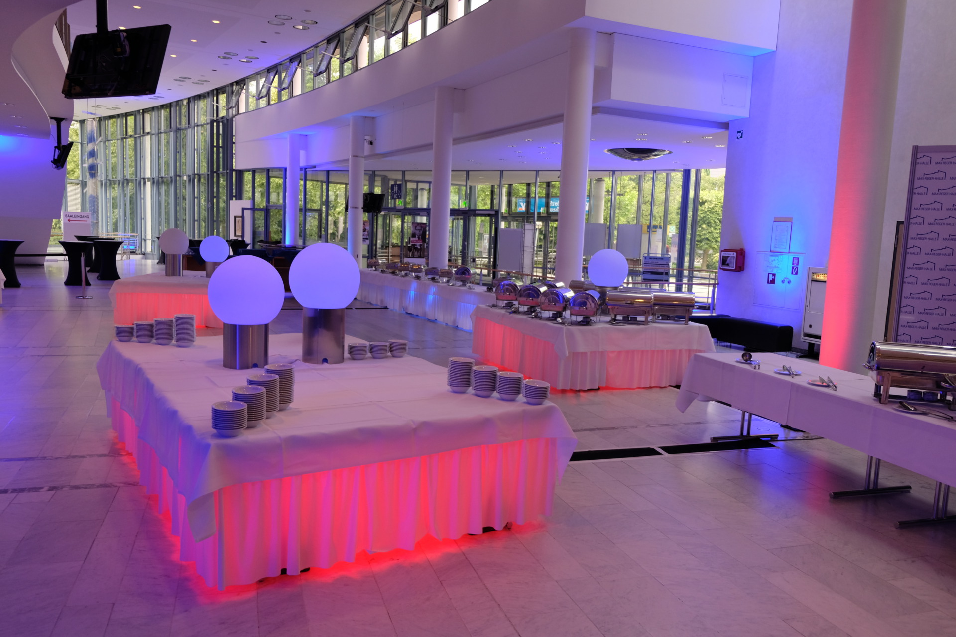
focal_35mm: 27
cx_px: 478
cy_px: 318
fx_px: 717
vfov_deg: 47.9
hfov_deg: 67.4
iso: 400
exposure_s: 1/140
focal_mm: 18
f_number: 2.8
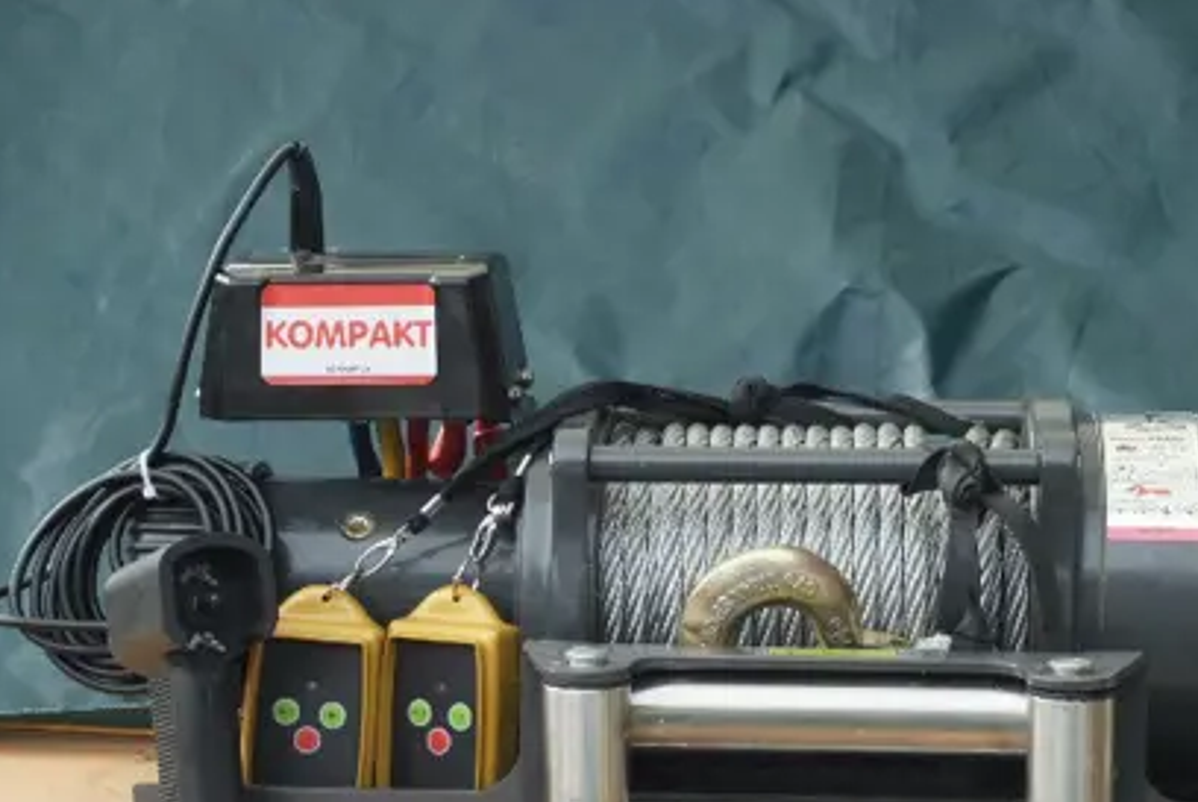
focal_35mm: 99
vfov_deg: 13.8
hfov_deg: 20.6
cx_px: 737
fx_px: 3298
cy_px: 491
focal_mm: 50
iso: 200
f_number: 7.1
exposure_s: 1/125
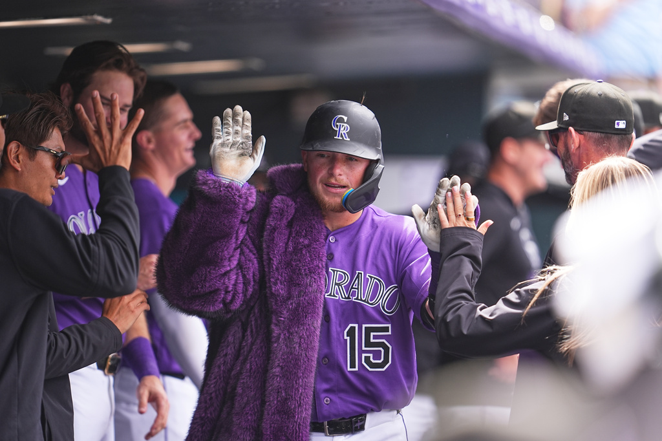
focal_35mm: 400
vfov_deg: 3.4
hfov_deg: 5.2
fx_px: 7353
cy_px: 220
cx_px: 331
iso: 400
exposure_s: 1/1000
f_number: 3.2
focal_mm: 400
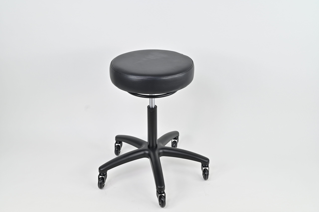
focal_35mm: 50
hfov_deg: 39.6
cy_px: 106
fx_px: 443
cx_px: 160
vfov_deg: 27.0
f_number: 6.3
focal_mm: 50
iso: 640
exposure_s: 1/100
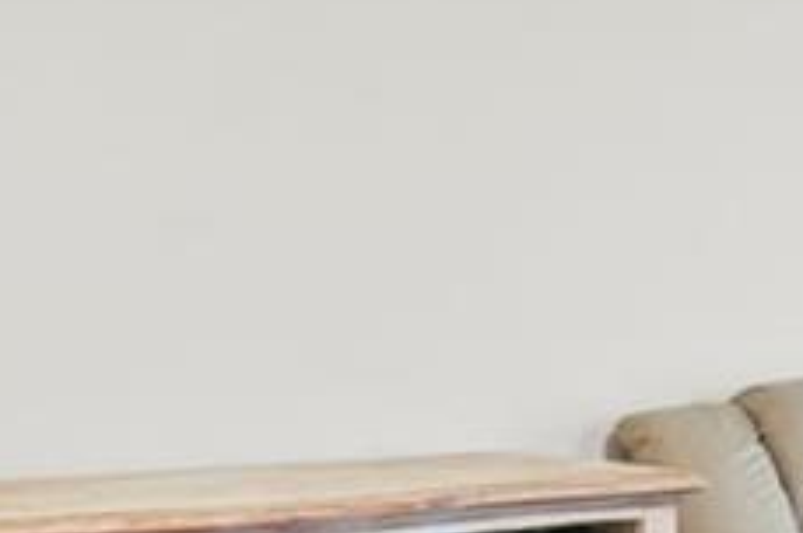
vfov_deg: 12.2
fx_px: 2495
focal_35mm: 112
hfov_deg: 17.1
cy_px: 189
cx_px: 1084
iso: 400
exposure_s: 1/1.67
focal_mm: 16
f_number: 10
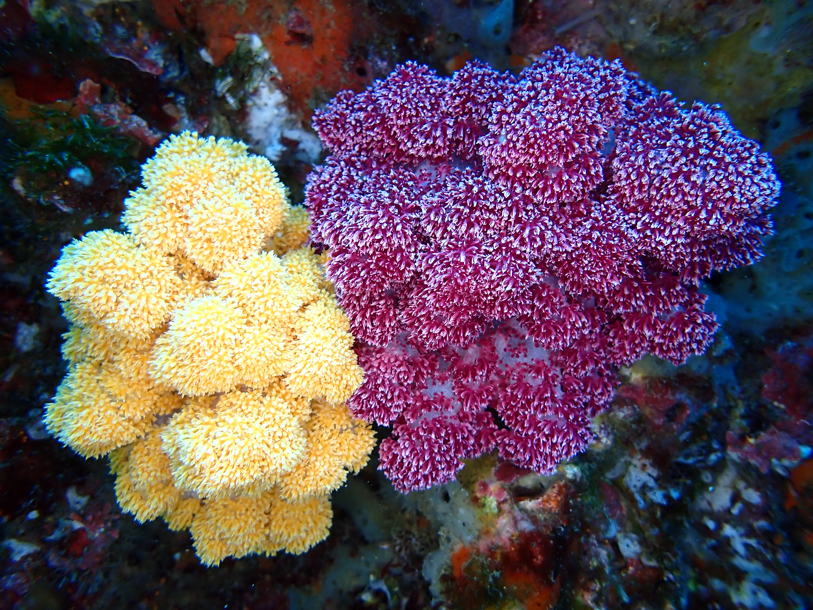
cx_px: 406
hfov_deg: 69.4
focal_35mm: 25
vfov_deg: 54.9
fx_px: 587
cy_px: 305
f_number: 2
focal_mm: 4.5
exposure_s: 1/320
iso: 200
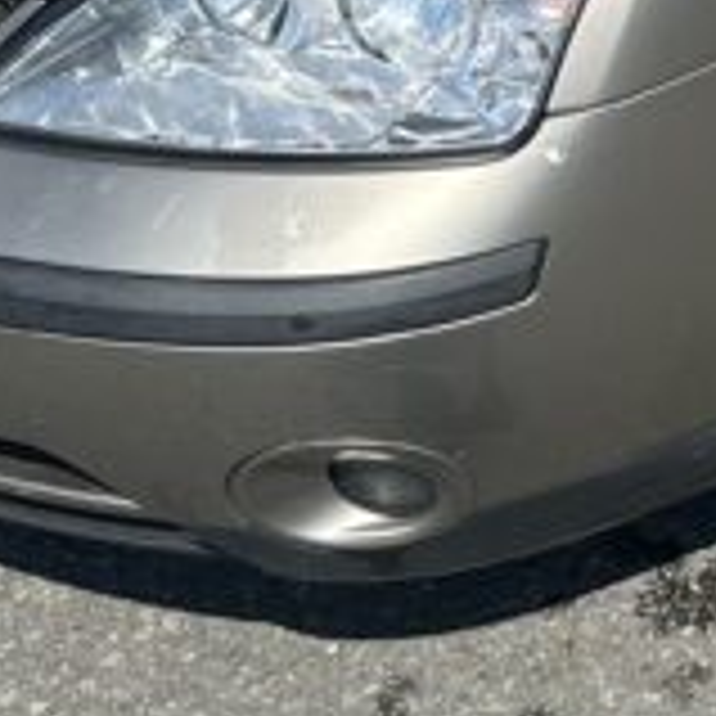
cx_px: 910
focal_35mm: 107
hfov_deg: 15.5
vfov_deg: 14.9
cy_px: -401
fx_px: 2504
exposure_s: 1/4762
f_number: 1.78
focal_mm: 6.86
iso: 80
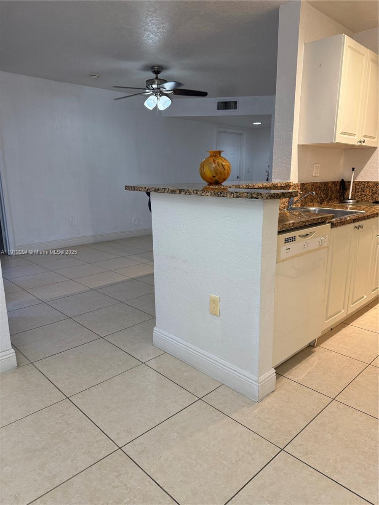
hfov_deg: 56.8
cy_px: 252
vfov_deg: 71.6
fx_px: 350
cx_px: 190
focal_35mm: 24
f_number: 1.78
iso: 200
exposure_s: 1/120
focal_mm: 6.76
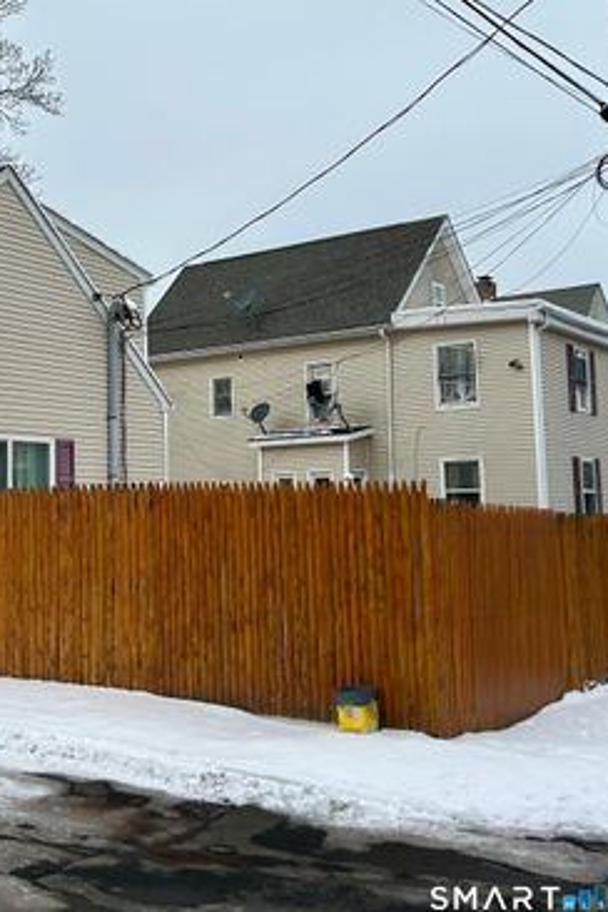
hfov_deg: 32.8
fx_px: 937
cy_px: 450
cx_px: -7
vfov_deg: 51.9
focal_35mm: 37
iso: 50
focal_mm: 5.7
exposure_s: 1/4630
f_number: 1.5
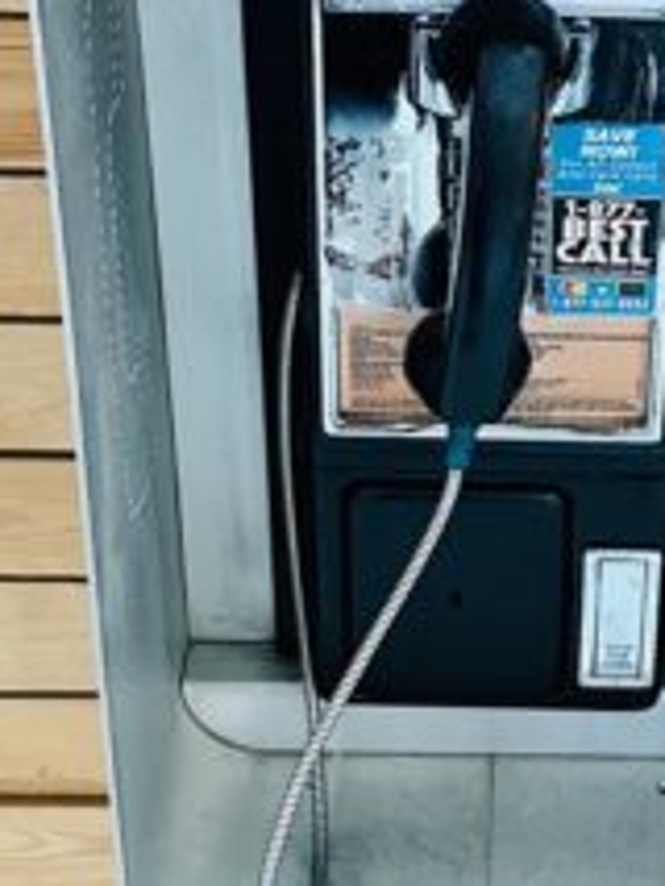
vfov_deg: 21.7
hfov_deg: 16.3
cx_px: 511
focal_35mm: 90
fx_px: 2303
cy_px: 333
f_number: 1.78
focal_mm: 6.86
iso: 800
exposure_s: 1/33
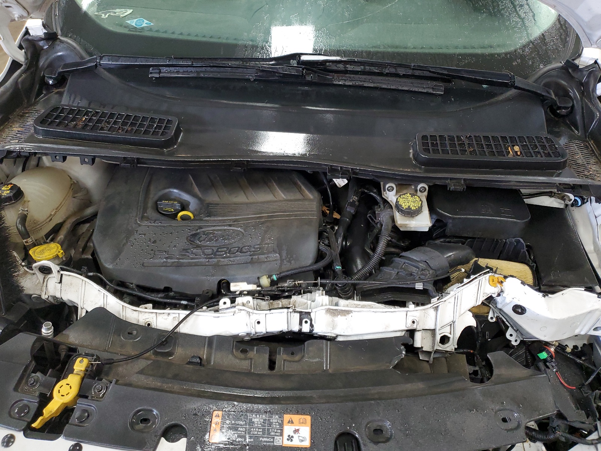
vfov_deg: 53.1
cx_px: 300
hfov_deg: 67.3
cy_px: 226
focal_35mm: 26
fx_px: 451
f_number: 1.5
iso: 184
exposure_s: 1/60.2
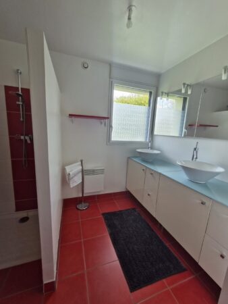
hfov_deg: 90.0
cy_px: 152
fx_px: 114
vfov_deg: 106.2
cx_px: 114
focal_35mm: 13
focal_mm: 1.74
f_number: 2.2
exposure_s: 1/50
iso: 64
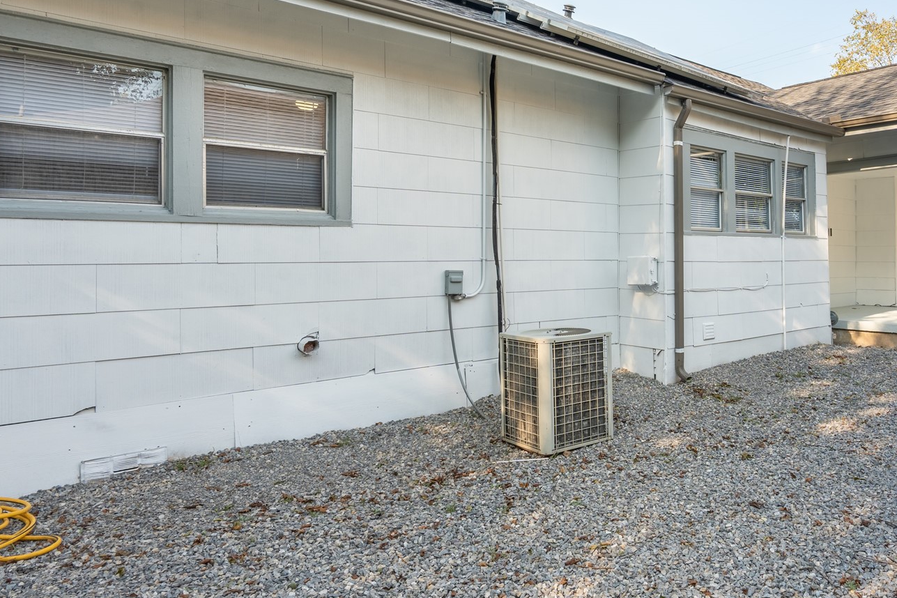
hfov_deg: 63.8
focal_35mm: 27
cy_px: 247
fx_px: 673
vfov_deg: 47.7
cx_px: 662
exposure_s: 1/320
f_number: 9
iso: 100
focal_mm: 16
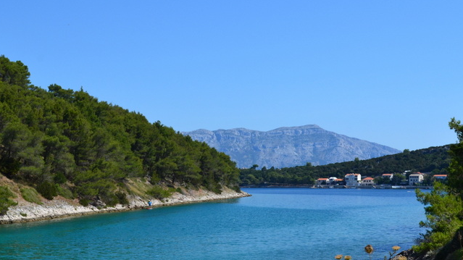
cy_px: 172
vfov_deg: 19.0
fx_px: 773
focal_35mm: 63
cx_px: 244
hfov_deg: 33.3
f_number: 11
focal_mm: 32
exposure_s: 1/500
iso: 400
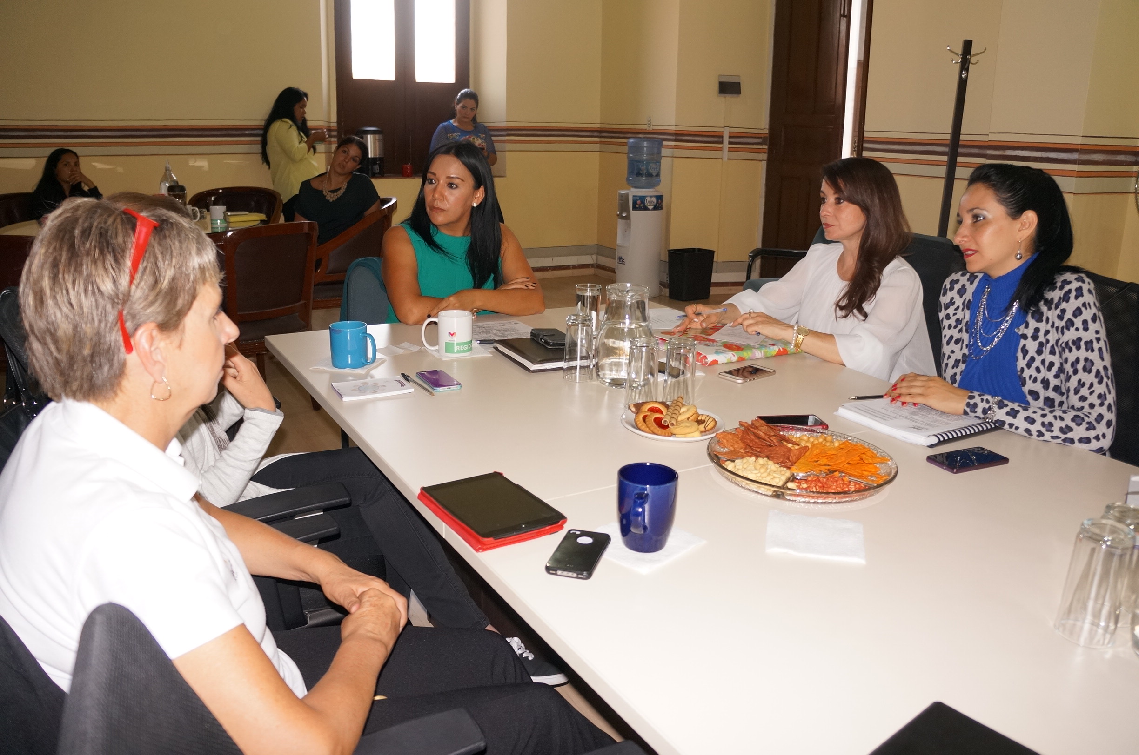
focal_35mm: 27
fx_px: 853
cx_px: 570
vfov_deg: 47.8
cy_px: 378
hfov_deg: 67.5
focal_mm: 18
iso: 800
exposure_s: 1/160
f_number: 4
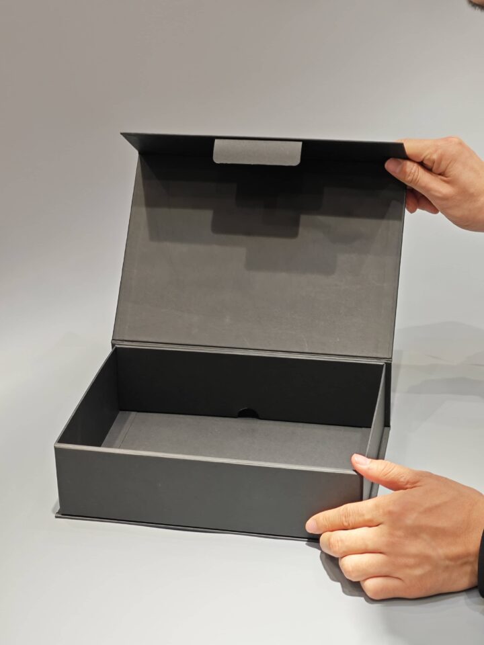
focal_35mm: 75
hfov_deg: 19.6
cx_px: 242
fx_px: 1398
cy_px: 322
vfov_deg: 26.0
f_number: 2
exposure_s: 1/100
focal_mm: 10.1
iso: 200
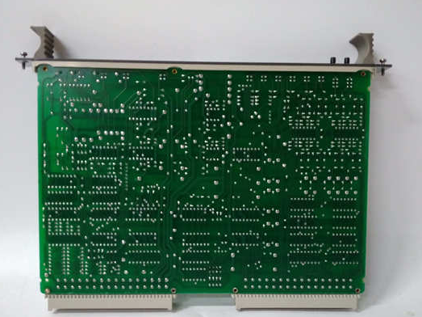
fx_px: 378
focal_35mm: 31
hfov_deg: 58.4
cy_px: 173
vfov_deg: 45.4
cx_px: 207
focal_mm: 3.79
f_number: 2
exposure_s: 1/33
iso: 674
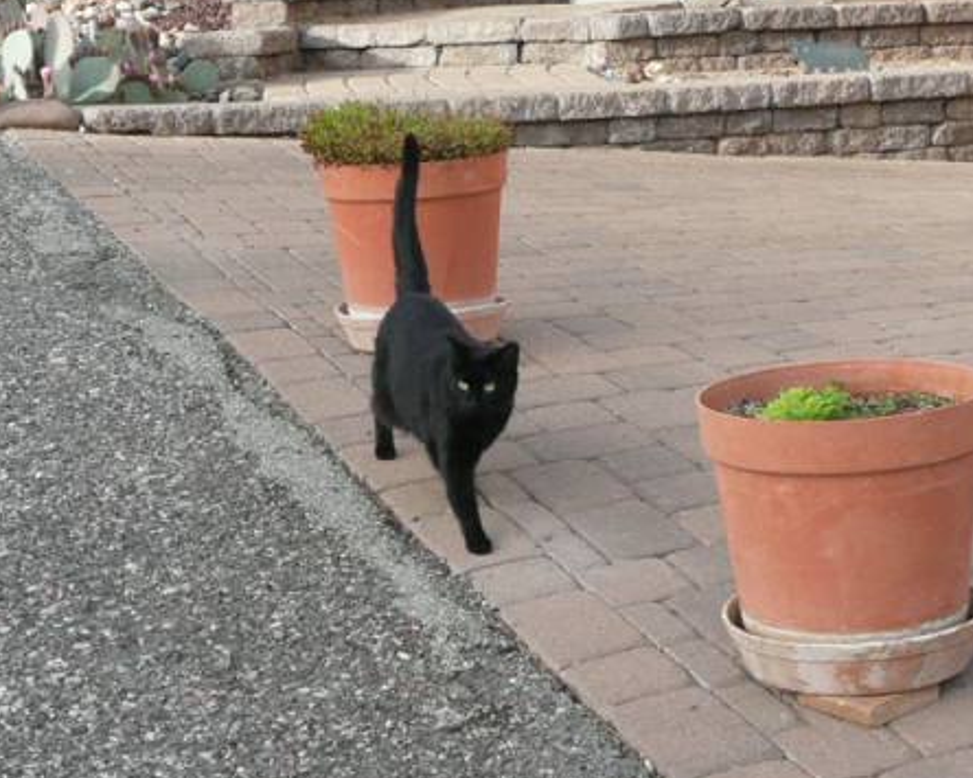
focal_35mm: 80
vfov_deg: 19.2
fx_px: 2303
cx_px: 430
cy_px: 390
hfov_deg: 23.8
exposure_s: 1/125
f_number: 4.2
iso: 100
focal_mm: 7.8
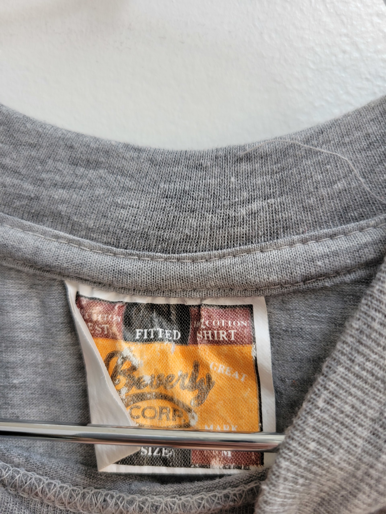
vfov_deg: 67.3
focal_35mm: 26
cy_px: 257
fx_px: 387
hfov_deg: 53.1
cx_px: 193
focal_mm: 5.4
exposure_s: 1/120
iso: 40
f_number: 1.8
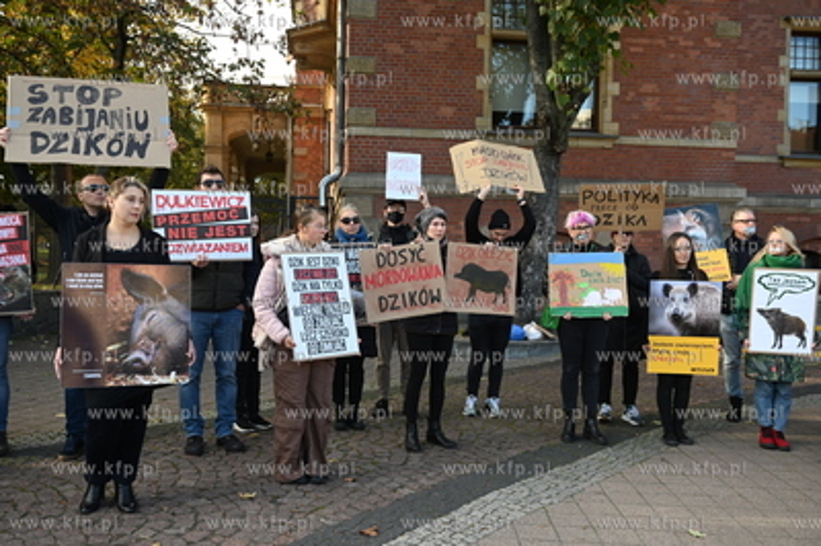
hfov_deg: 58.8
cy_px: 273
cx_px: 410
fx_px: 729
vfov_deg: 41.0
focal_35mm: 32
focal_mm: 32
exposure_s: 1/640
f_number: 4
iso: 400
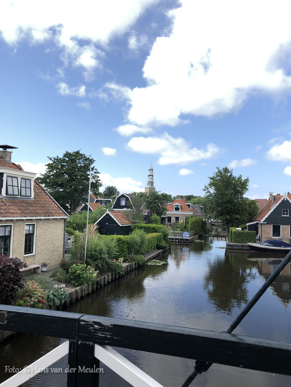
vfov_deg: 61.6
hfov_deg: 48.3
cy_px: 190
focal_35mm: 29
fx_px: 325
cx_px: 148
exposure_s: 1/917
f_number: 1.8
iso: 20
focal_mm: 3.99
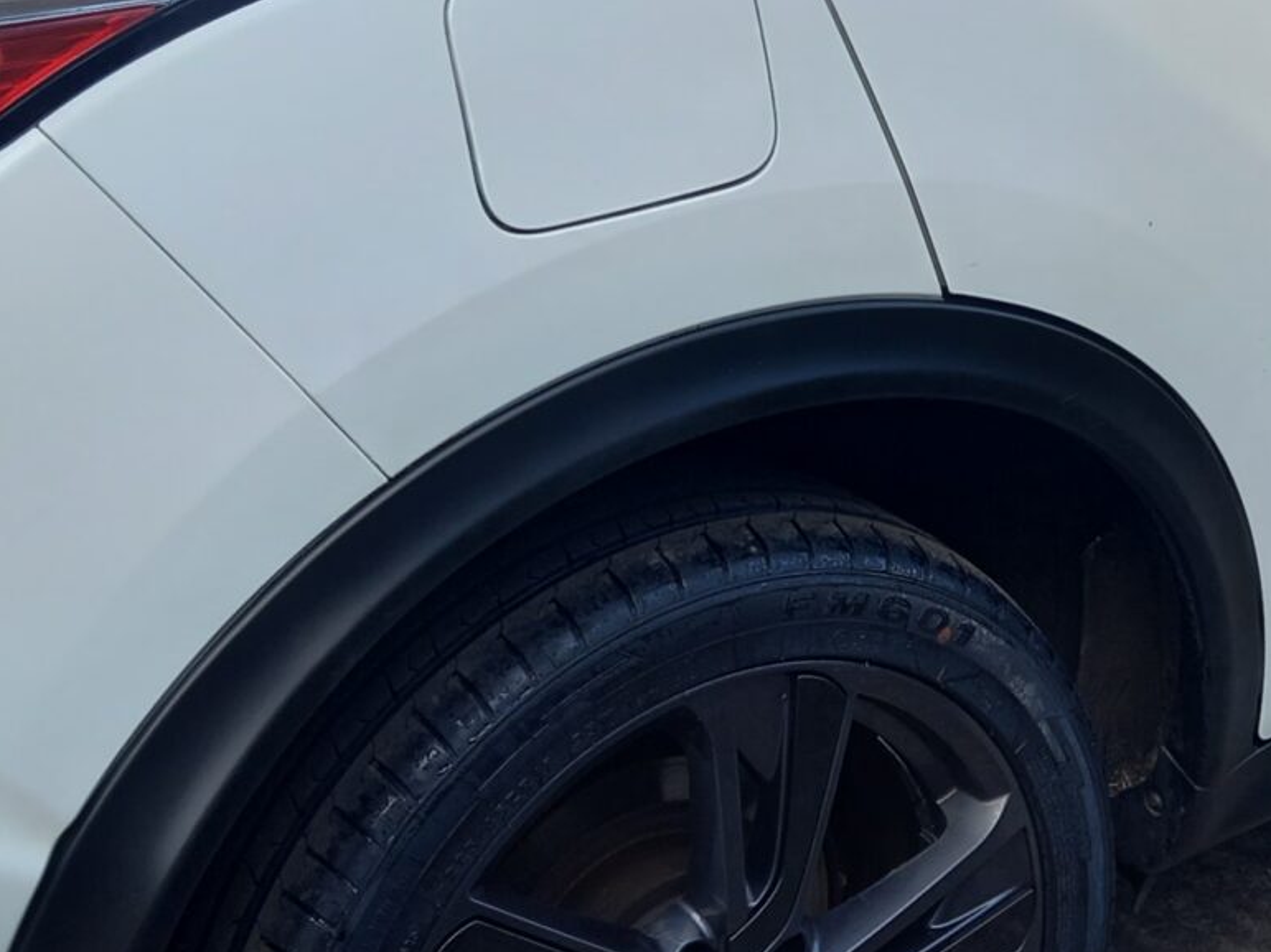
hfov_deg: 23.2
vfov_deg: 17.6
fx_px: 3047
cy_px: 127
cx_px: 1025
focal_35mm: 83
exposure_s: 1/252
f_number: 2
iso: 25
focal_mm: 4.6
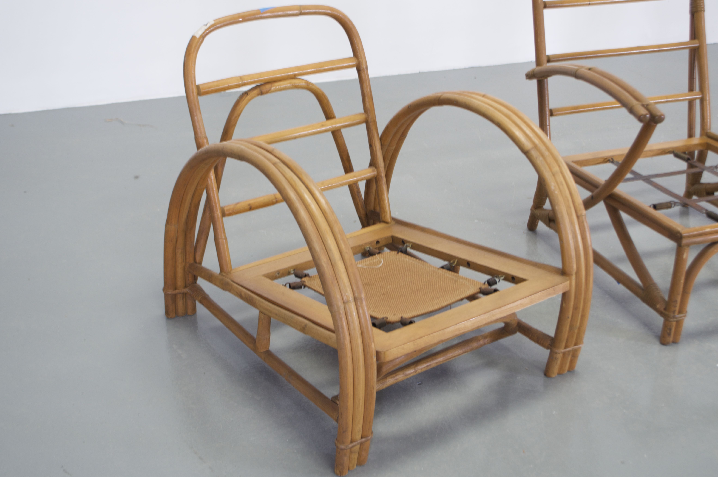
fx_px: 988
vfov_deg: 27.2
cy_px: 237
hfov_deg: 39.9
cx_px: 359
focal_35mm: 50
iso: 200
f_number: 4.5
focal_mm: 29
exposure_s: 1/25
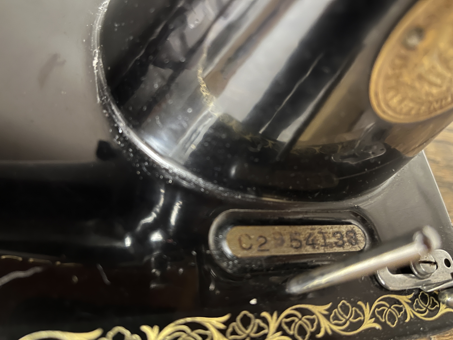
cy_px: 170
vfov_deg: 53.1
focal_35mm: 26
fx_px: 340
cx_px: 226
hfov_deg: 67.3
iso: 640
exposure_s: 1/9
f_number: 1.6
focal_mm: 5.1
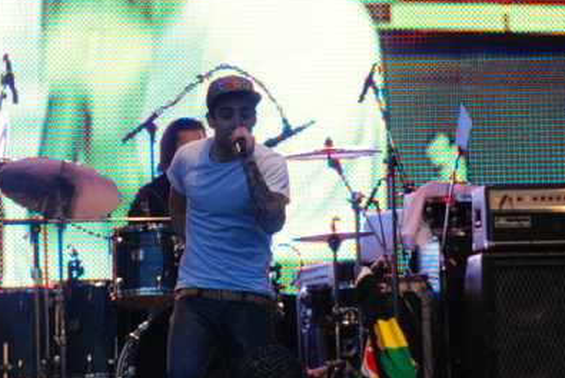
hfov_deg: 3.9
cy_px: 178
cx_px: 206
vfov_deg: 2.6
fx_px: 8355
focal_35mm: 532
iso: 800
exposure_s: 1/160
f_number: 5.6
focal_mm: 200
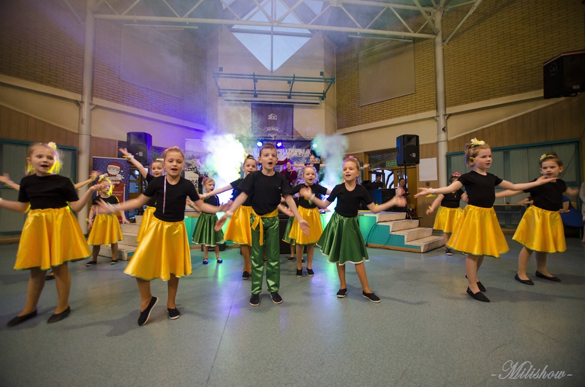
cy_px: 194
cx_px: 292
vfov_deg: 77.1
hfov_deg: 100.5
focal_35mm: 15
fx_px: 243
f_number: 3.5
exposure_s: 1/30
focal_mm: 10
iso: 900
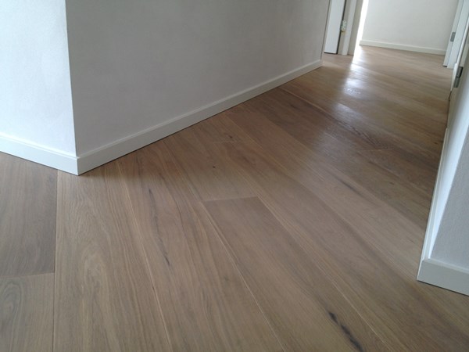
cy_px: 176
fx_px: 474
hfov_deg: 52.6
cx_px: 234
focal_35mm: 35
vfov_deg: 40.7
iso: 50
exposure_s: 1/60
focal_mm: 4.28
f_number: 2.4
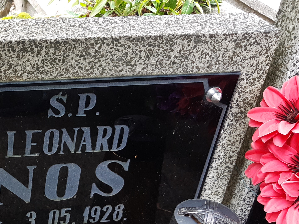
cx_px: 5
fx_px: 536
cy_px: 189
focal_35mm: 62
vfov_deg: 23.2
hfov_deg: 29.3
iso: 64
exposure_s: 1/100
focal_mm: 3.92
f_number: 1.7
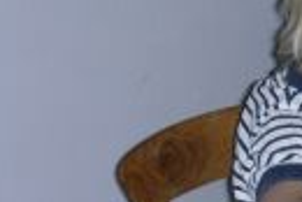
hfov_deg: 13.7
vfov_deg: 9.7
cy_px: 114
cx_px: 437
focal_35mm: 142
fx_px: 1193
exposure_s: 1/64
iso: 70
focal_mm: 6.7
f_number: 2.9
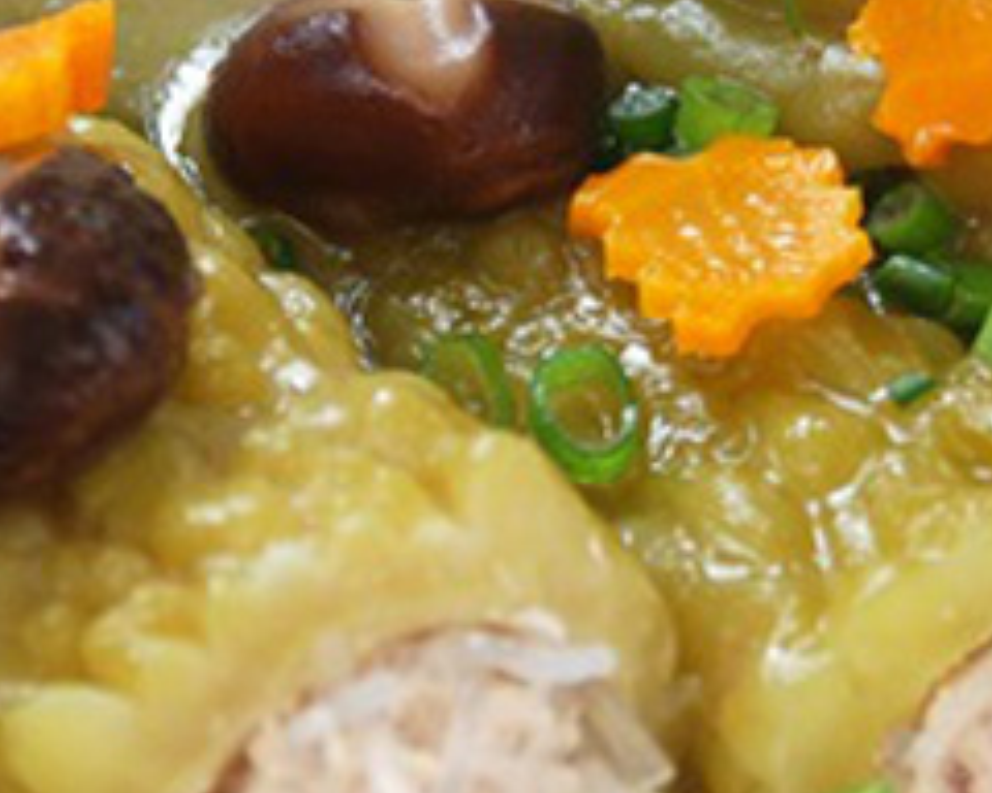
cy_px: 215
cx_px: 620
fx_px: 12096
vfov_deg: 3.8
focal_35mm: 412
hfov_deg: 4.7
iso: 100
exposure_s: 1/40
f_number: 5
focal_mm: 70
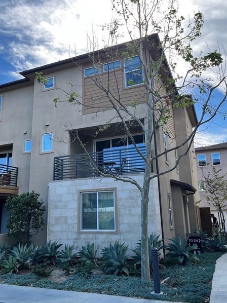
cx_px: 106
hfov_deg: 48.2
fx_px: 254
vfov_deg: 61.7
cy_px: 148
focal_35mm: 29
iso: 50
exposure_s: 1/1163
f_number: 1.6
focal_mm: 5.1
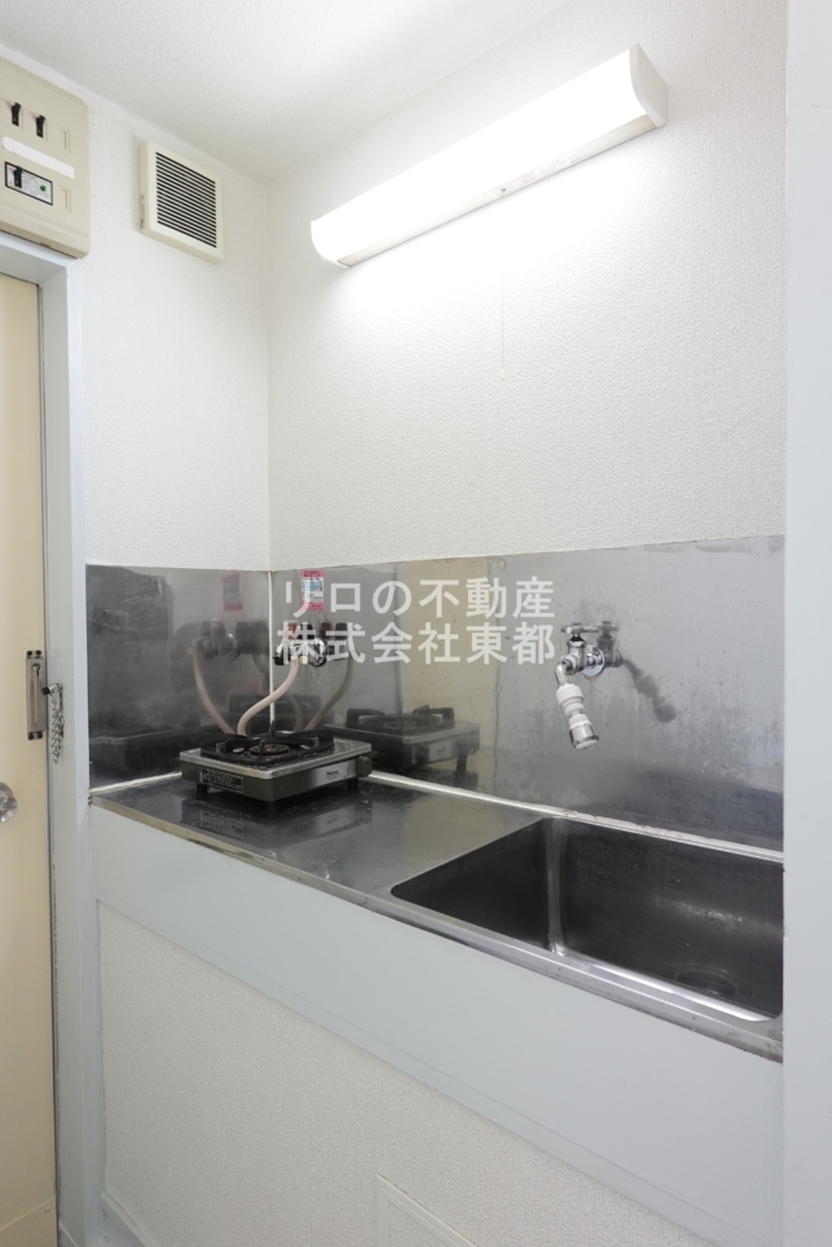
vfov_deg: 84.0
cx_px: 416
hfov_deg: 61.9
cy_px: 624
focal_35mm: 20
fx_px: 693
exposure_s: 1/80
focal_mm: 7.6
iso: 400
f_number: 2.8
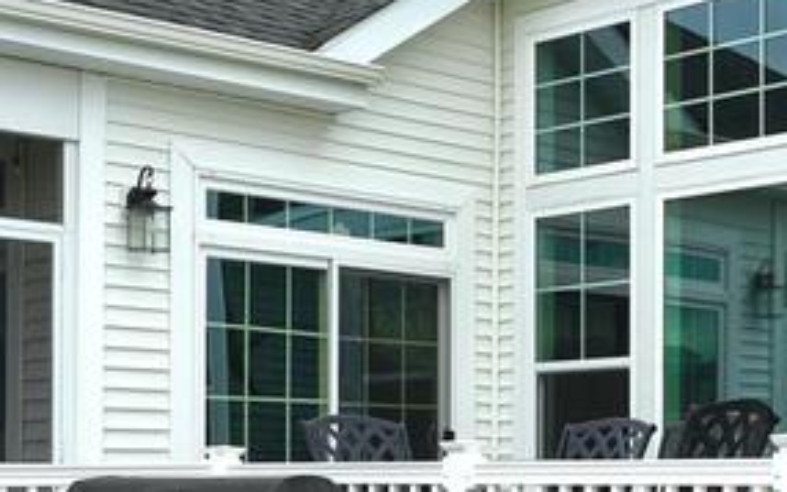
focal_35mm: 82
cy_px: 465
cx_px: 658
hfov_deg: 24.7
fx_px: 1759
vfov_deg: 15.7
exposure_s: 1/100
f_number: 6.3
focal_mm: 16
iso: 100
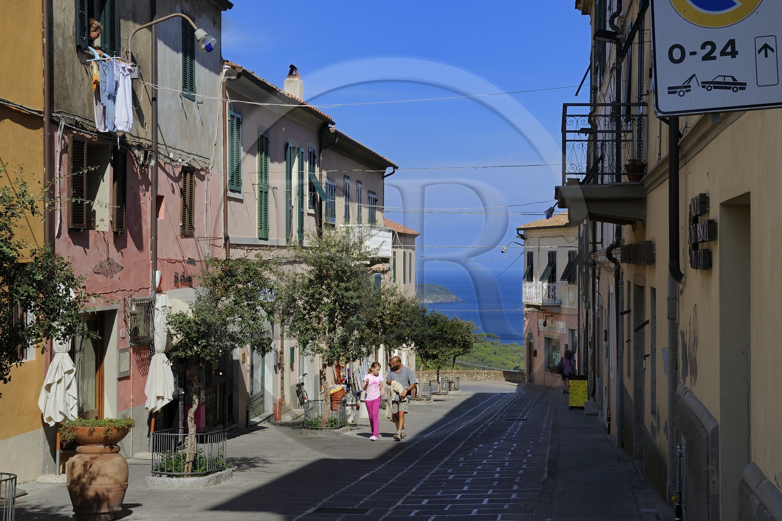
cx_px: 391
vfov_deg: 23.4
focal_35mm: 58
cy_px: 260
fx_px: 1260
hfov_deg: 34.5
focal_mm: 58
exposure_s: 1/200
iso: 200
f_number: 14
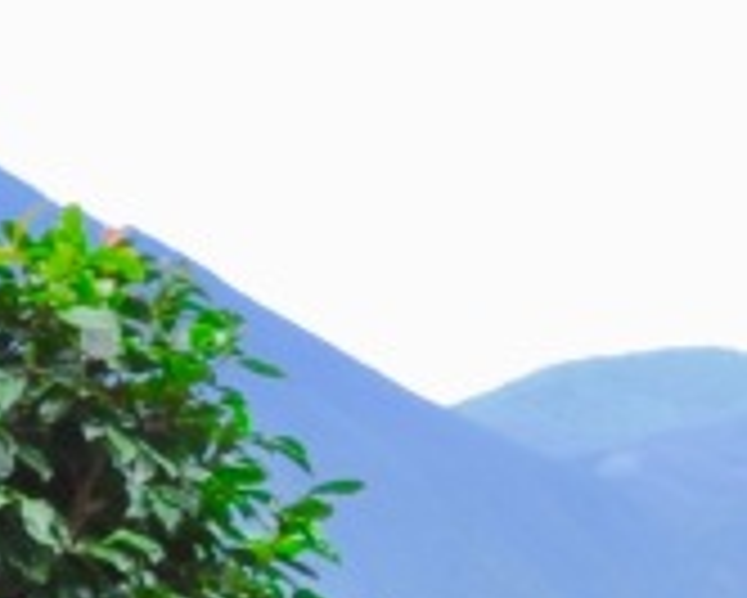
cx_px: 1323
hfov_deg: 8.1
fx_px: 5066
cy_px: 598
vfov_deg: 6.7
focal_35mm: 229
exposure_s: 1/30
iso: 100
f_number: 10
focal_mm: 18
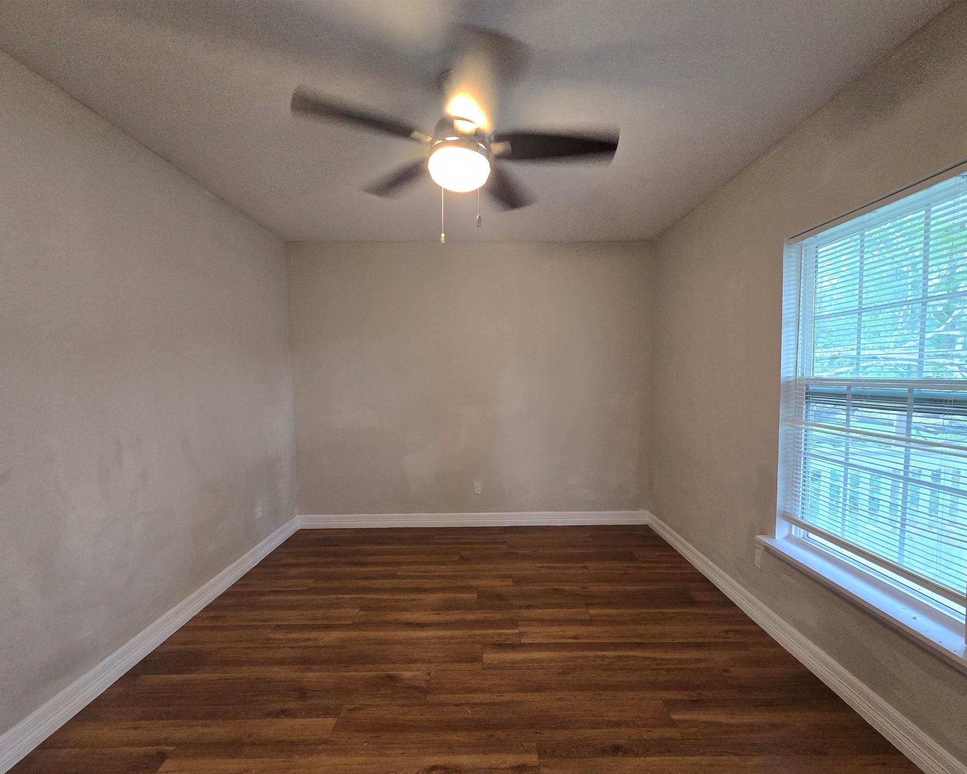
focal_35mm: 14
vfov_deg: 88.0
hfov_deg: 100.7
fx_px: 401
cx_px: 490
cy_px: 400
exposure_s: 1/60
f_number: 2.2
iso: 400
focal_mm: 2.2
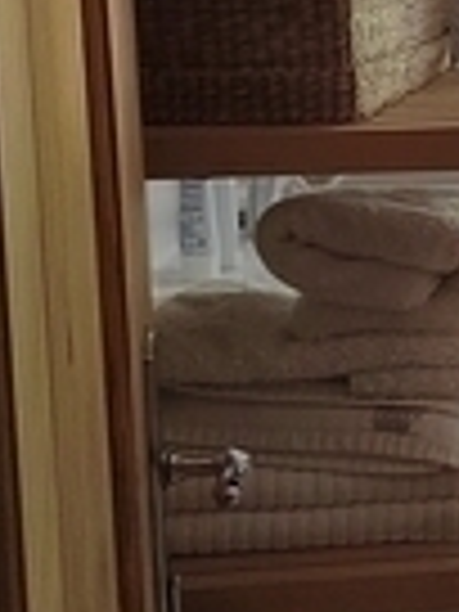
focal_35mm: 130
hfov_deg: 10.1
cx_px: 1058
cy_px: 140
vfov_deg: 15.1
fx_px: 2298
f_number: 1.9
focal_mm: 5.52
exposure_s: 1/100
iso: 1038
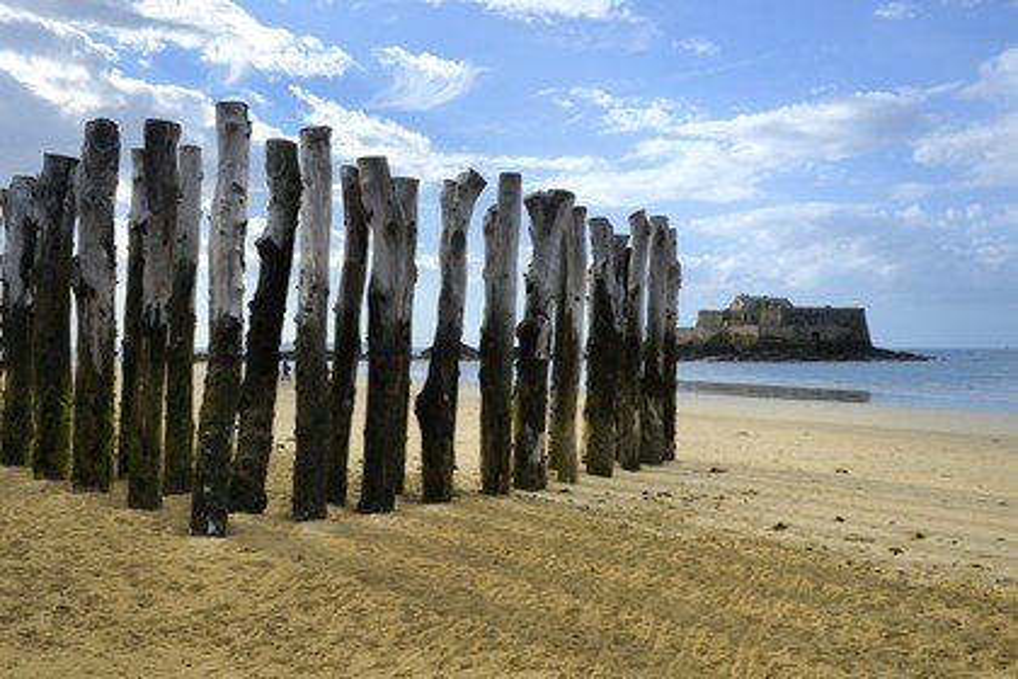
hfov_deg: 58.7
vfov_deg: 41.1
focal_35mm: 32
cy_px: 340
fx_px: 905
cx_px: 509
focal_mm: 32
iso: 800
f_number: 20
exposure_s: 1/400
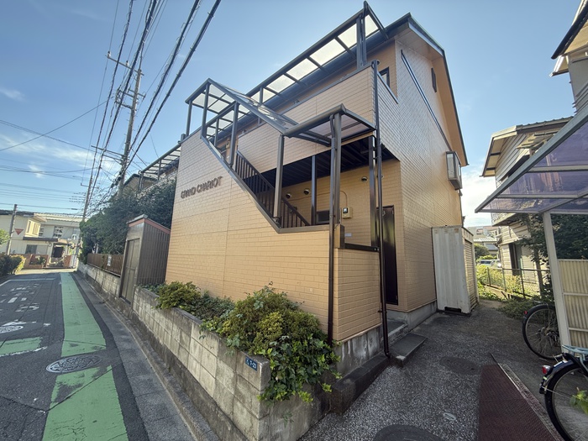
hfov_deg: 102.1
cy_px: 220
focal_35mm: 14
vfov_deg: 85.7
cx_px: 294
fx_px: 238
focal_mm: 2.22
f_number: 2.2
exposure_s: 1/224
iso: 50
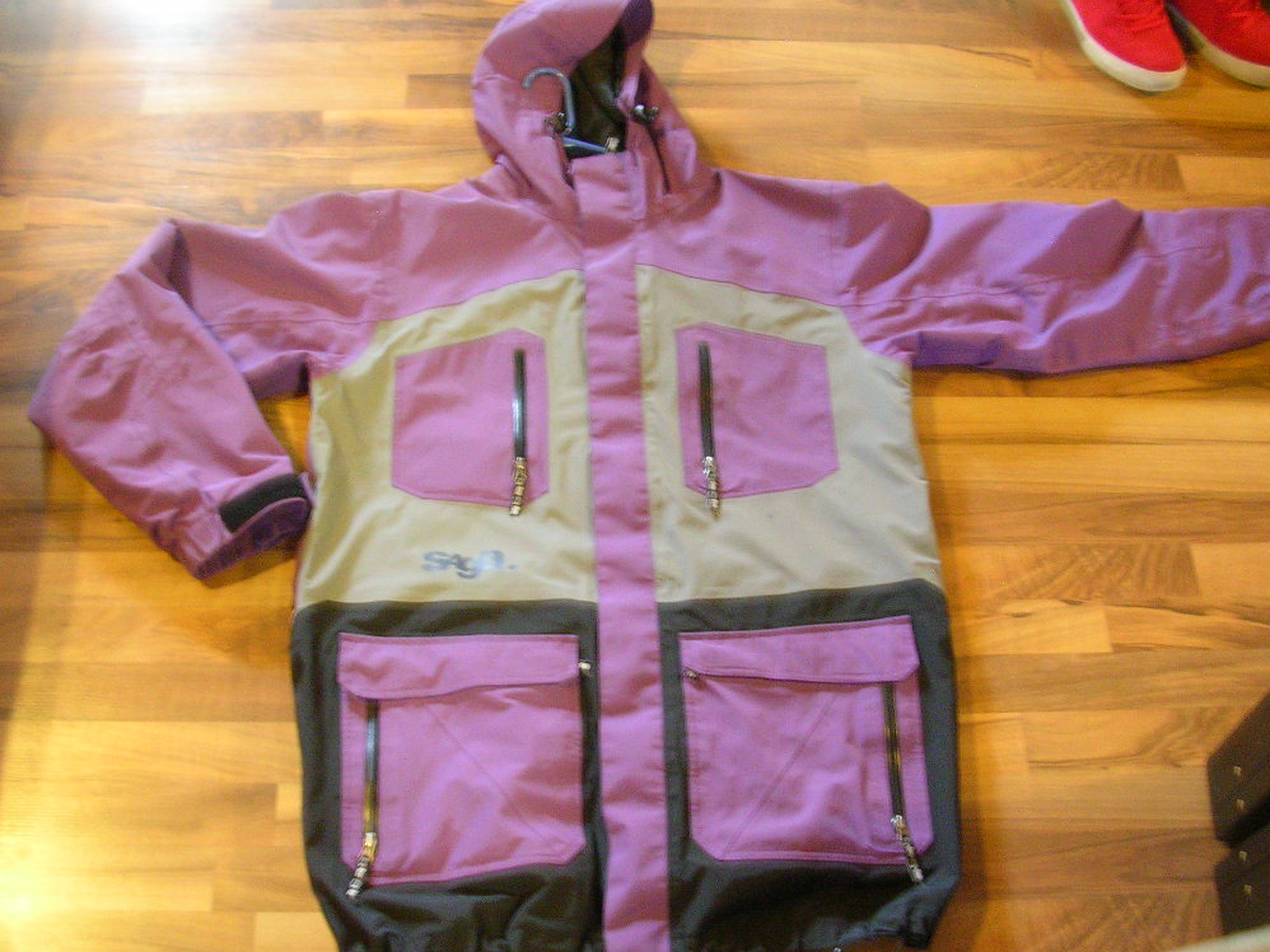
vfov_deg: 36.8
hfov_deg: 47.9
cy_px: 476
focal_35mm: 39
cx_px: 631
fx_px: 1430
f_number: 2.8
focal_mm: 5.8
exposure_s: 1/2.5
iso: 200
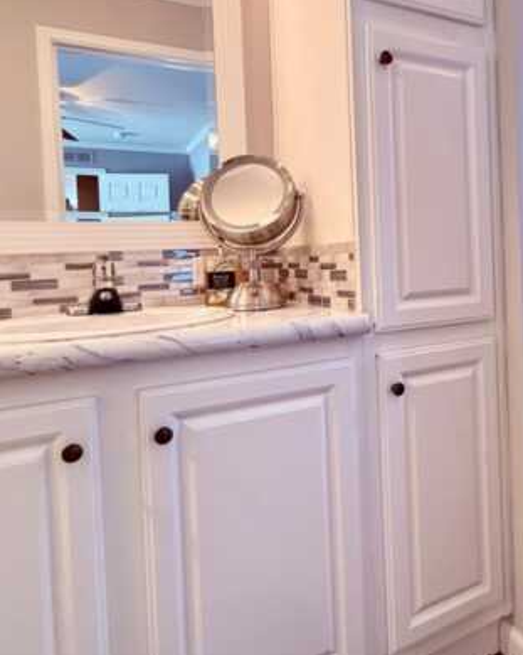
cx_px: 402
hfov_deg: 50.6
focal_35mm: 27
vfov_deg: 63.5
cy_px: 263
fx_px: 523
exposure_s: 1/60
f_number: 2.2
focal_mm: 2.22
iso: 200
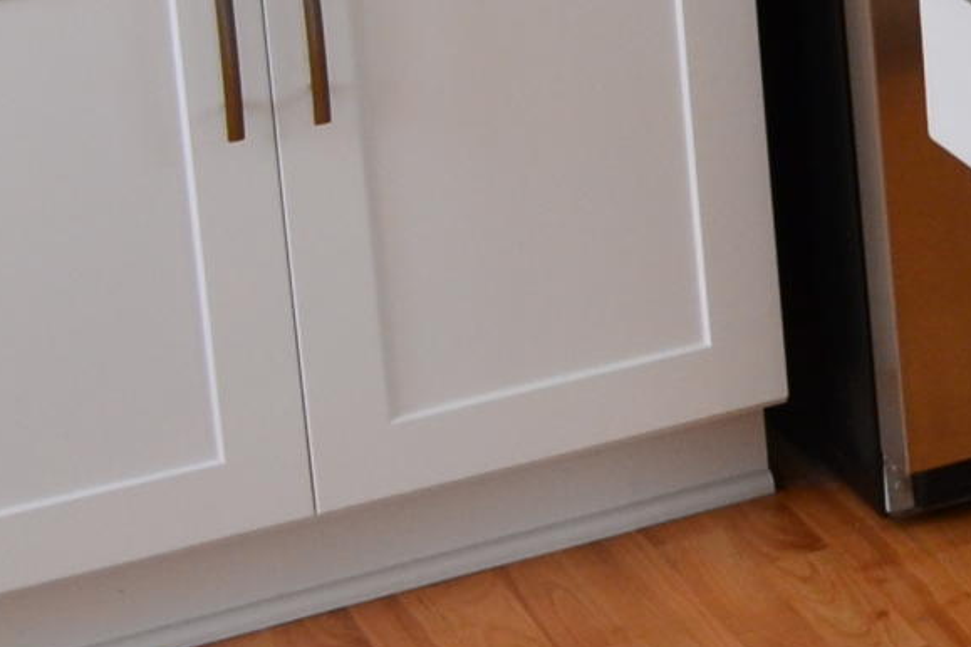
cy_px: -684
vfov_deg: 9.2
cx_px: 2370
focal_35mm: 140
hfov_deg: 11.8
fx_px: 3776
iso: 400
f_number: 7.1
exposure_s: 1/30
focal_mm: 18
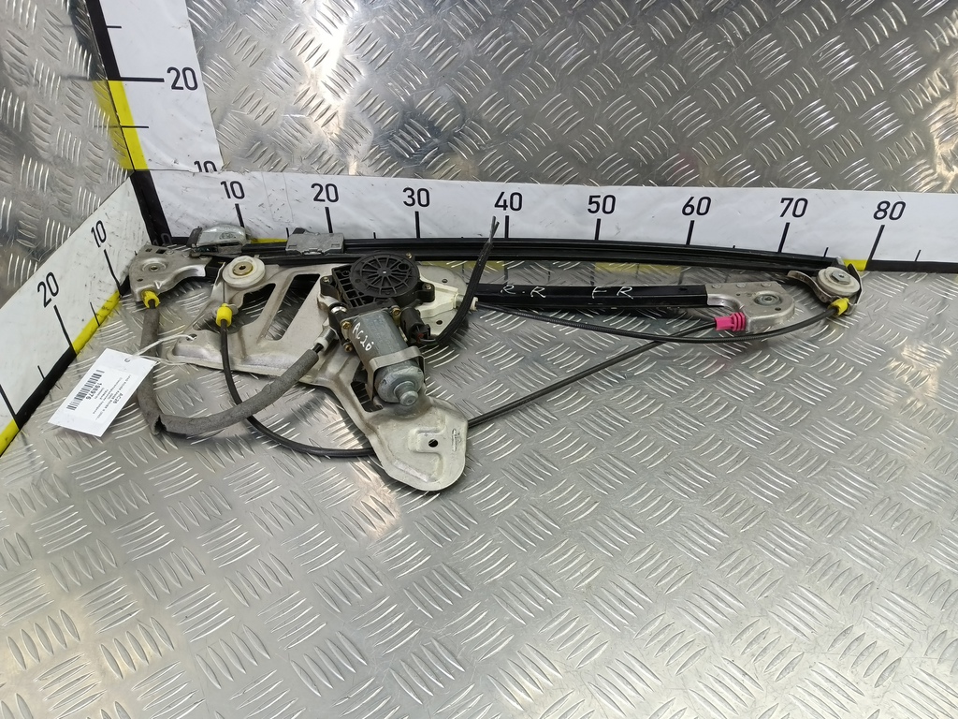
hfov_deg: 73.9
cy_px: 360
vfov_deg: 58.9
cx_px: 479
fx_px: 637
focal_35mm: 23
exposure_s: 1/50
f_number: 1.6
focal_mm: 4.11
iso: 156
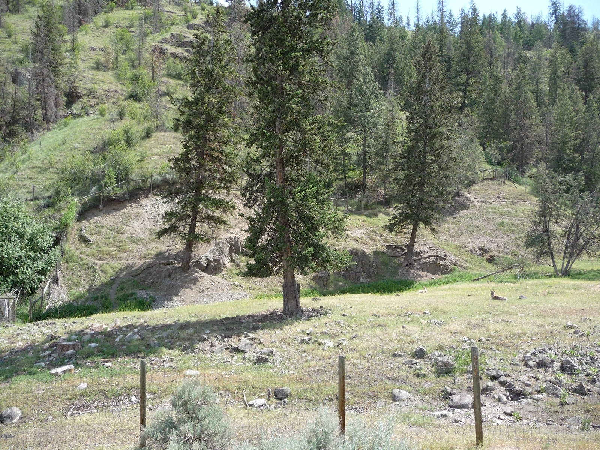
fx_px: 485
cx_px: 300
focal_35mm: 28
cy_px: 225
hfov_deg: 63.4
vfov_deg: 49.7
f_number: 3.3
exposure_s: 1/500
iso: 125
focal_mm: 4.7
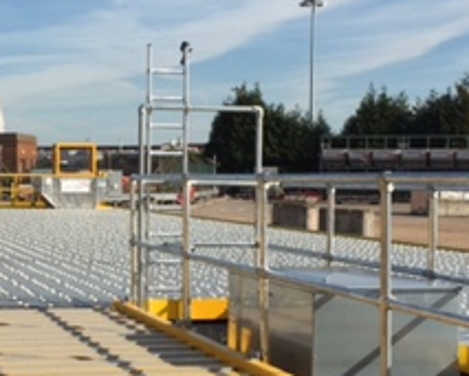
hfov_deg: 22.0
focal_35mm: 85
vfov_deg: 18.1
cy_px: 222
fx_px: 1181
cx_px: 62
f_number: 2.2
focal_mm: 4.15
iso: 32
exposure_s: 1/2326
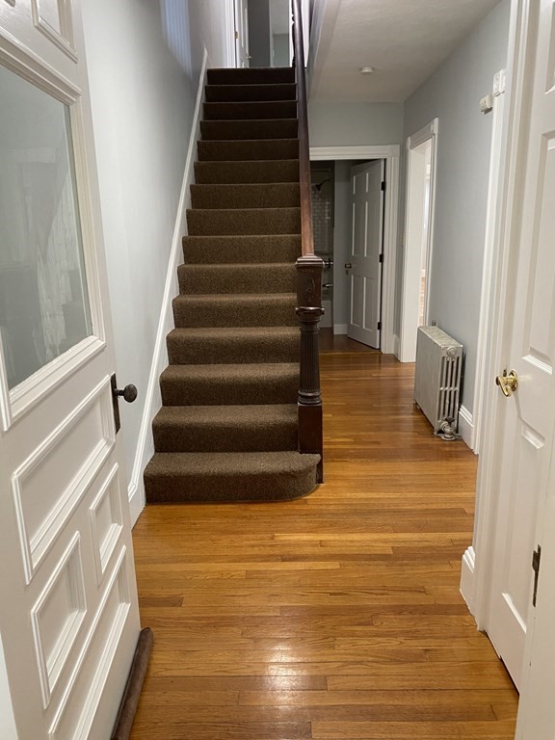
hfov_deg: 53.1
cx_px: 278
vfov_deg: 67.3
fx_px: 556
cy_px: 370
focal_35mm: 26
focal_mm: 4.25
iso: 250
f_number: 1.8
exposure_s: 1/60
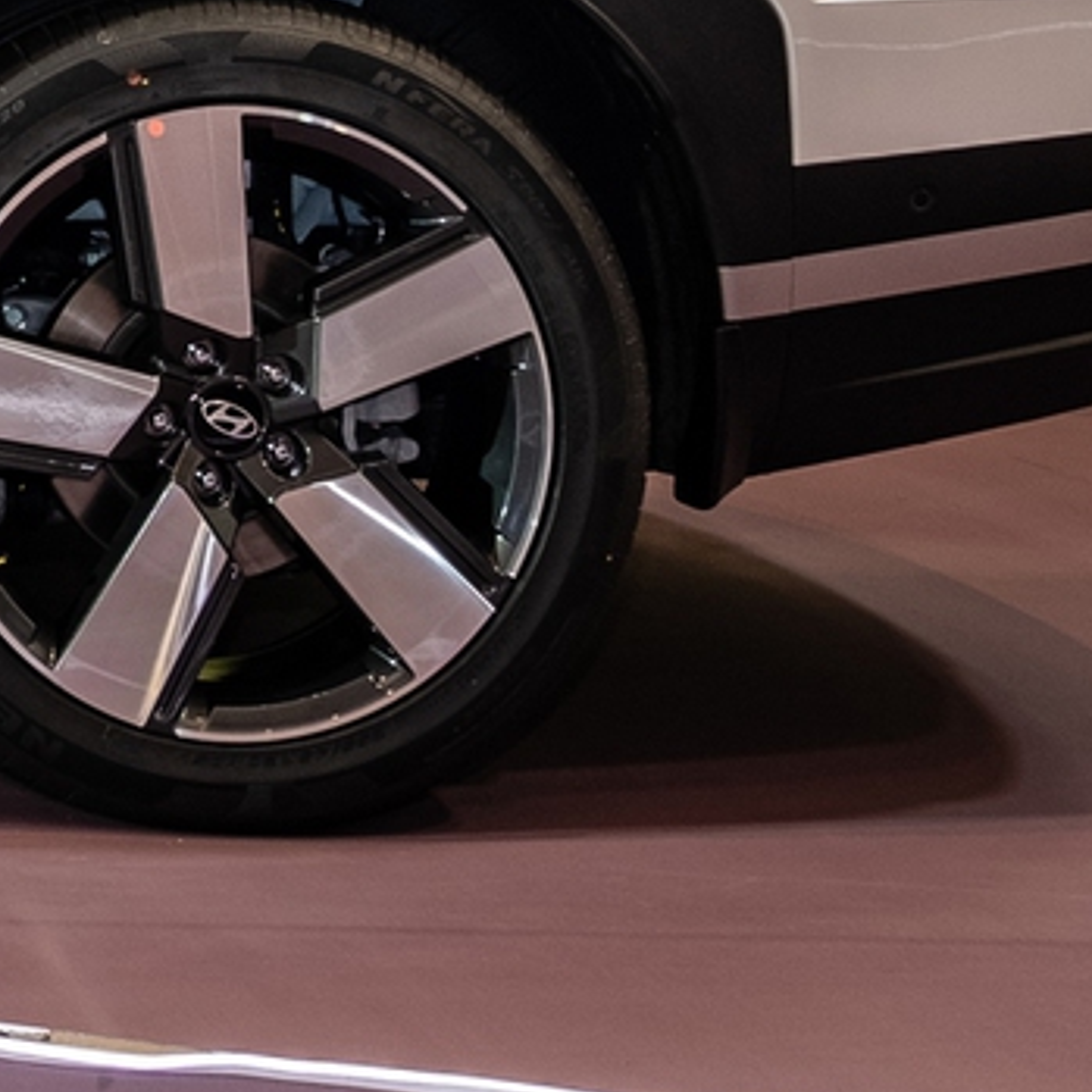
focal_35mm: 151
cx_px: -1308
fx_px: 5389
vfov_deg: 11.1
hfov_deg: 10.4
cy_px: -591
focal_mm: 20.5
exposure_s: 1/30
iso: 100
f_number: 4
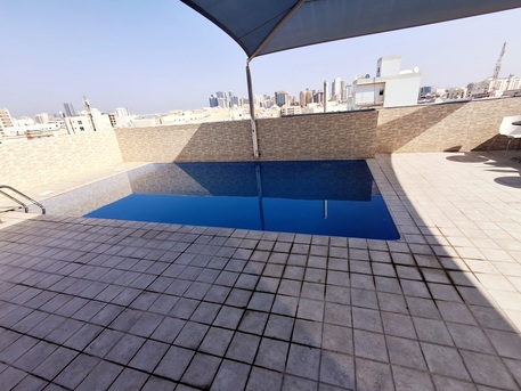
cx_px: 260
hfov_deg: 94.5
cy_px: 196
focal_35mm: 16
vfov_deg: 78.1
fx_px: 241
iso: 40
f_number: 2.2
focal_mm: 1.64
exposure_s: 1/1667
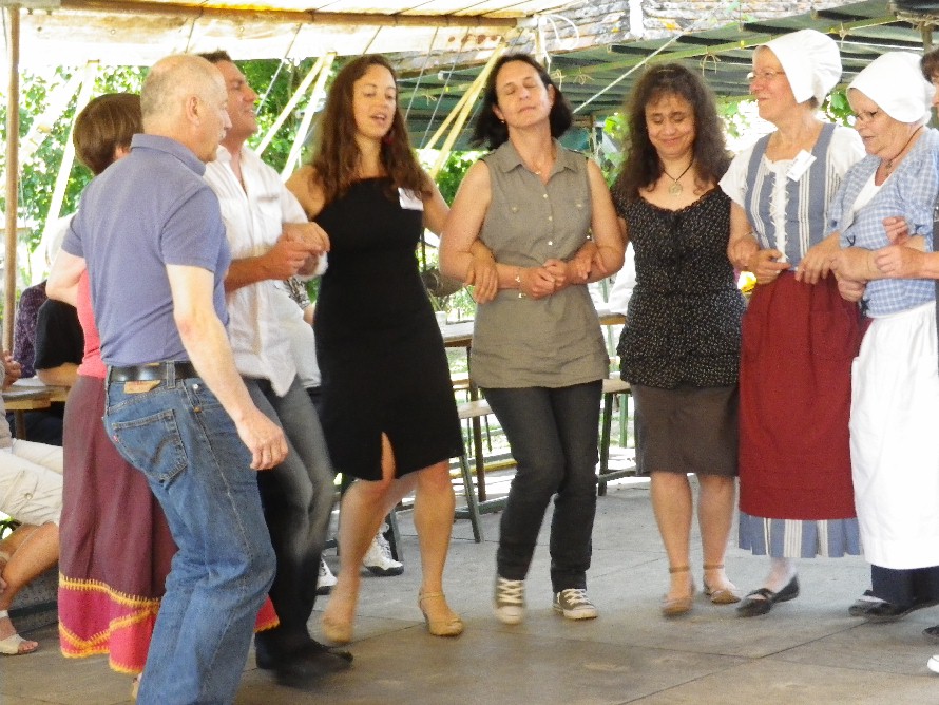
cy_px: 352
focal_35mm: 79
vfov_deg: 18.7
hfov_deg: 24.7
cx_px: 470
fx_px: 2144
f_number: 4.8
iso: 400
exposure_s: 1/60
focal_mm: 14.1
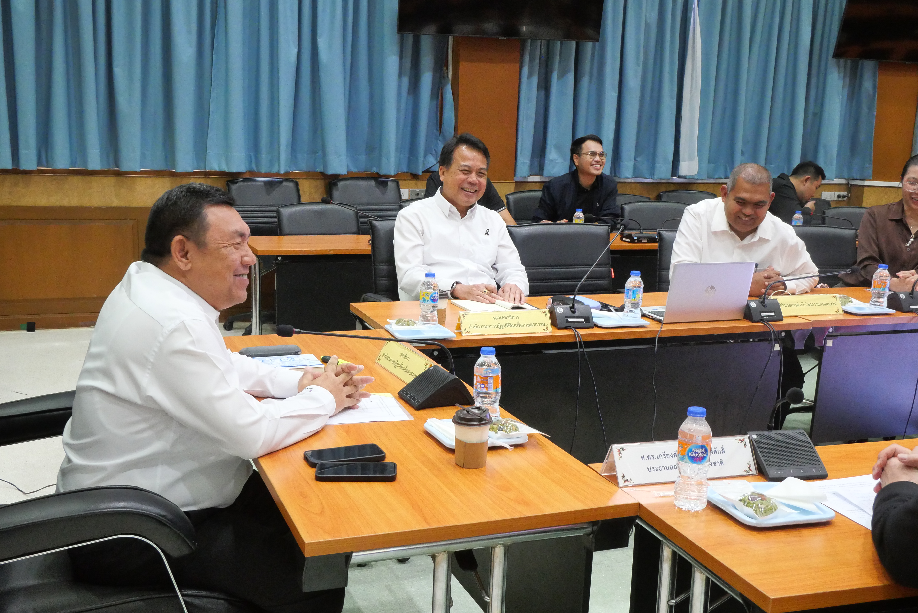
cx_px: 459
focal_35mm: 37
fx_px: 944
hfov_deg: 51.9
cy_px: 306
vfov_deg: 36.0
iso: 3200
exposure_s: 1/30
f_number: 8
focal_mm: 18
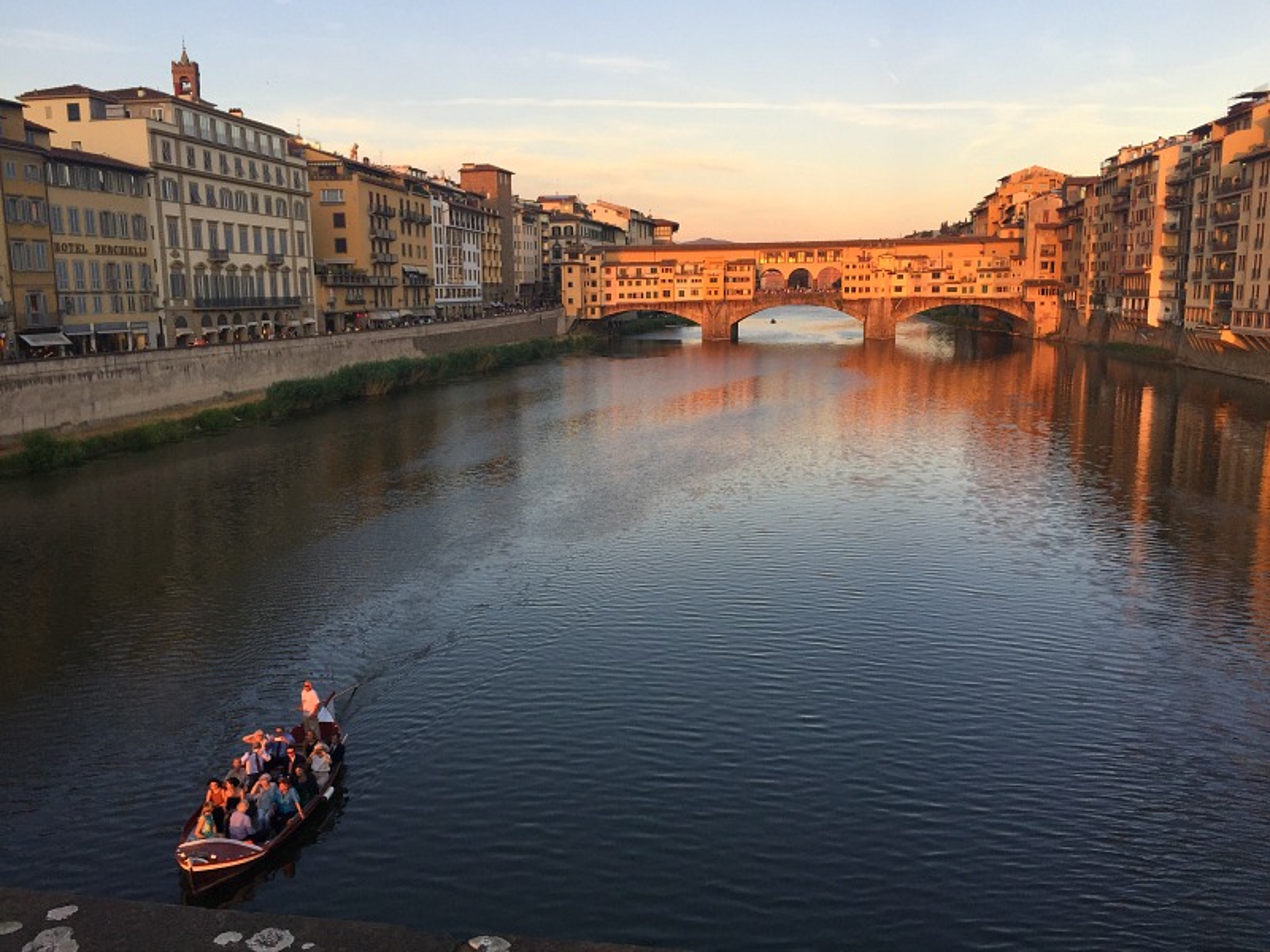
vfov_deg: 48.2
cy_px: 476
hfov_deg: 61.7
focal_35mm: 29
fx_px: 1064
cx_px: 635
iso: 32
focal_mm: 4.15
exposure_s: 1/280
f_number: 2.2
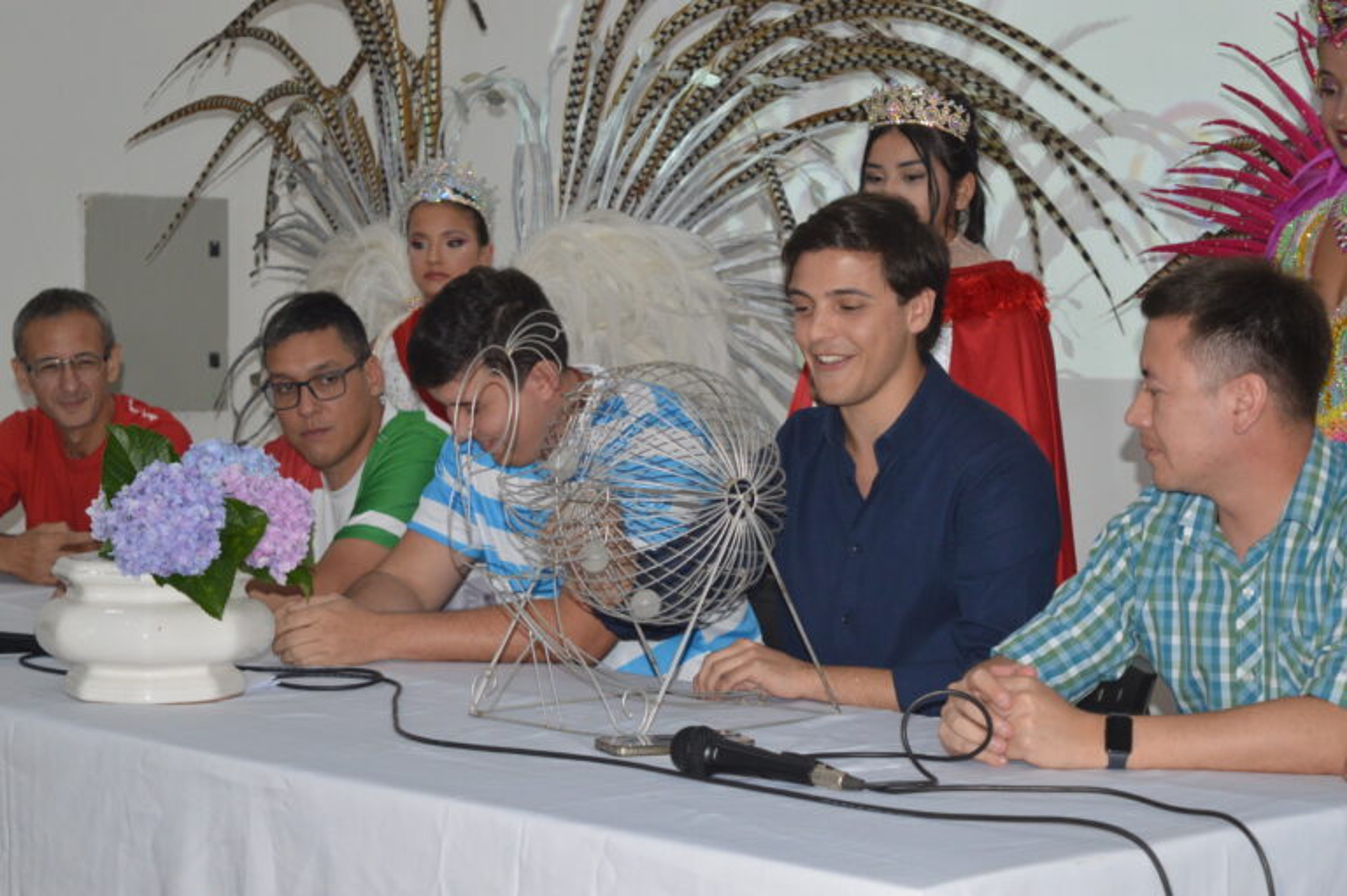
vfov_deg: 17.5
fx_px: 2917
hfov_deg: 26.0
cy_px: 448
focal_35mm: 78
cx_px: 674
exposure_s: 1/60
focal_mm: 52
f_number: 5.6
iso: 900
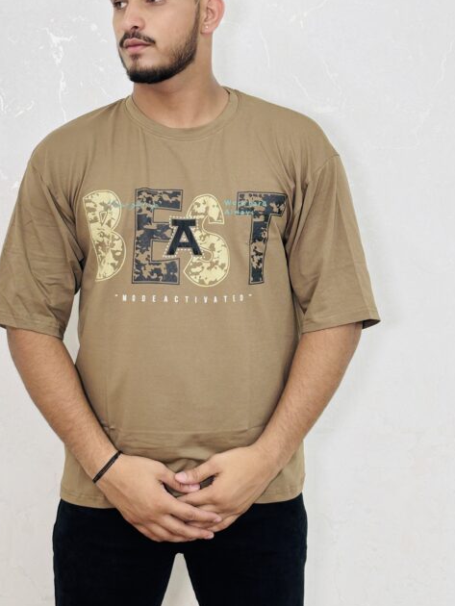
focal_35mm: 66
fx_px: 1156
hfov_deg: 22.2
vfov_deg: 29.3
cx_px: 181
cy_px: 227
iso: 40
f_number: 1.6
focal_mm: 5.96
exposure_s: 1/50
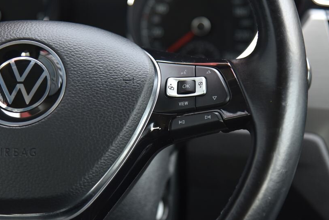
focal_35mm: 152
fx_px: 1390
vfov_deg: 9.0
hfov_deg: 13.5
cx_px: 181
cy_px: 84
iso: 500
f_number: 4.5
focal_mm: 120
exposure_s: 1/80
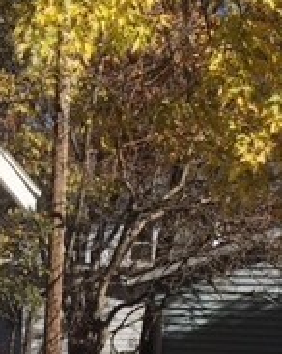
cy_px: 337
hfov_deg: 15.4
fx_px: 1035
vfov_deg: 19.0
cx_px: 46
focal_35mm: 99
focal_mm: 4.15
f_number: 2.2
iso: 25
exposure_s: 1/3846
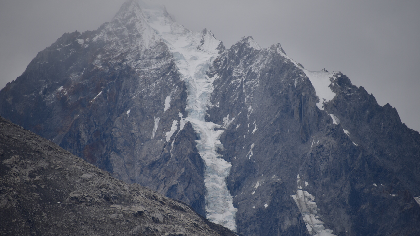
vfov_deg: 3.9
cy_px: 125
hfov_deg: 6.9
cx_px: 210
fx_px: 3508
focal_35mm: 315
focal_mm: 300
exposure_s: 1/640
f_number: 5.6
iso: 180
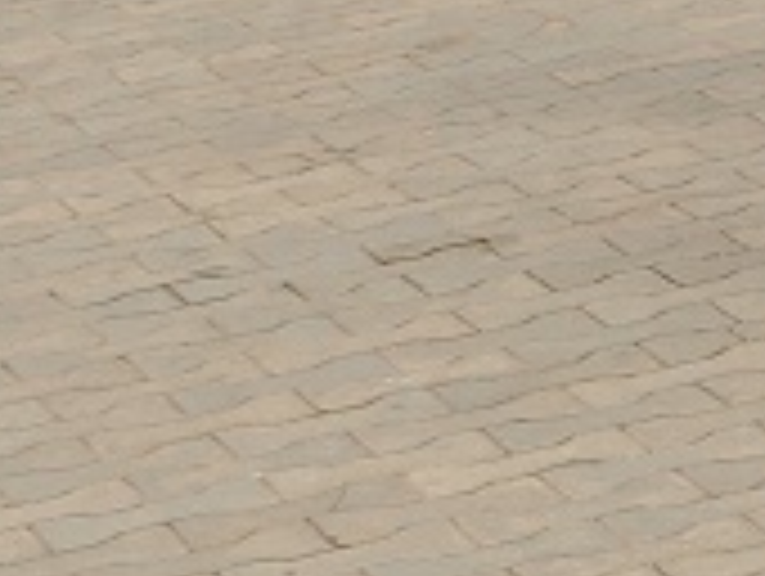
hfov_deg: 6.6
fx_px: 6175
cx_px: 2070
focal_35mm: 279
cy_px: -680
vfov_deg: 5.2
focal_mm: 32
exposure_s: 1/350
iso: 400
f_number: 9.5
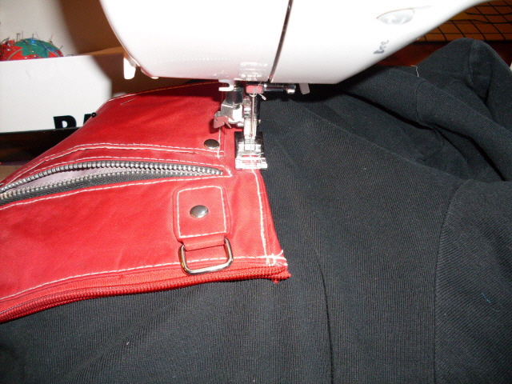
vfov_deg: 37.7
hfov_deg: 49.0
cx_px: 256
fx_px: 562
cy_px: 192
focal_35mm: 38
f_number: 2.8
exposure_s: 1/45
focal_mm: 6.3
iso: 100
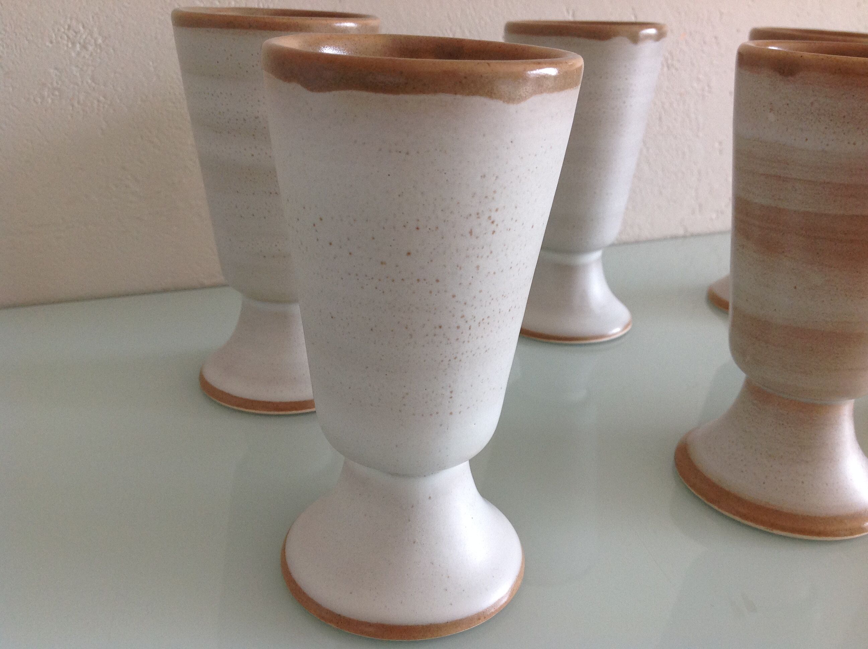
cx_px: 434
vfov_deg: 40.6
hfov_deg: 52.7
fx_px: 876
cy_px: 324
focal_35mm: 35
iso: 100
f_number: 2.4
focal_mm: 4.28
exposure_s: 1/120
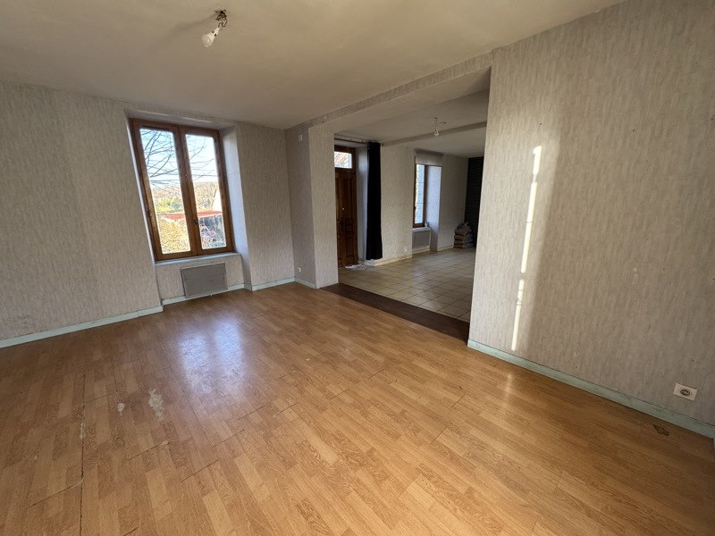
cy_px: 268
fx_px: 289
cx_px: 358
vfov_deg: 85.7
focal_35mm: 14
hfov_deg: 102.1
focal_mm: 2.22
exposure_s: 1/99
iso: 200
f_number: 2.2
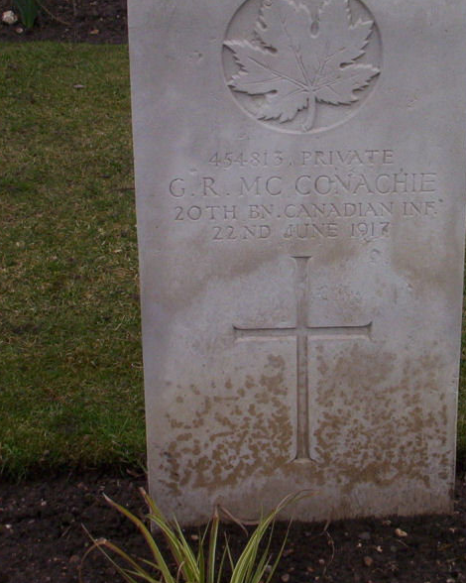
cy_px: 217
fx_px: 1846
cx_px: 284
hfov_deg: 14.4
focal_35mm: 107
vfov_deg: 17.9
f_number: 3.62
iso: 100
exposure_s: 1/282
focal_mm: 10.76
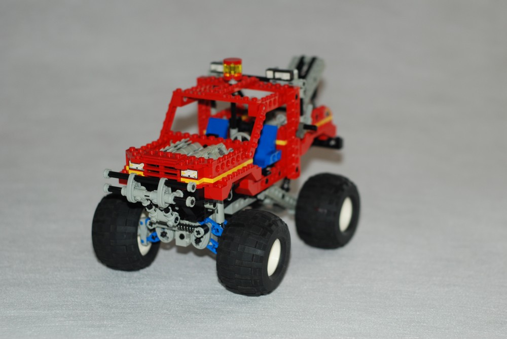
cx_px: 254
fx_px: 1057
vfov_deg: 18.2
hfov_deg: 27.0
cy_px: 170
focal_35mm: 75
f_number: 2.8
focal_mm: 50
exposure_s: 1/60
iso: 200
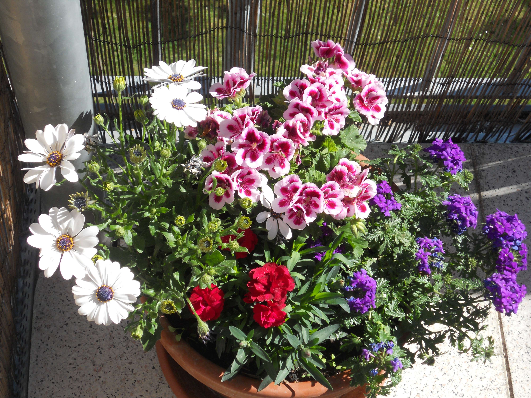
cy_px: 199
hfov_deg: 29.8
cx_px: 266
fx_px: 997
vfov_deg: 22.6
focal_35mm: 65
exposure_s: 1/250
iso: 80
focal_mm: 11.7
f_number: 5.3
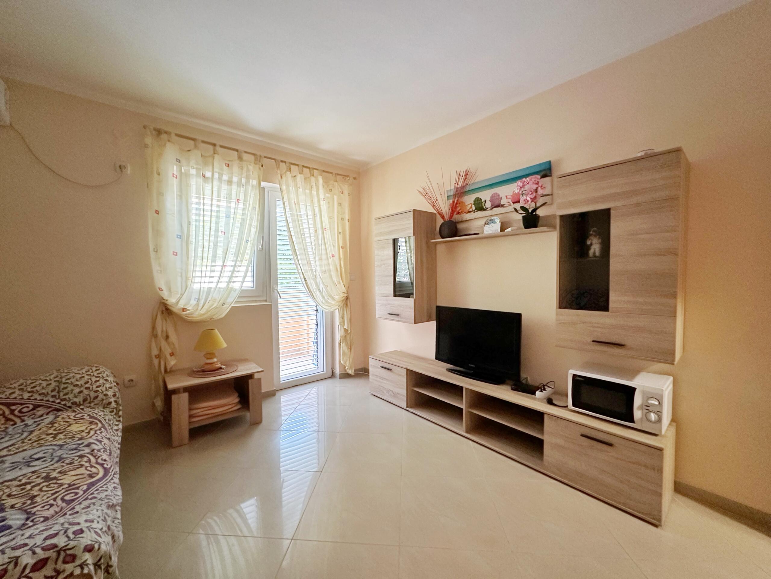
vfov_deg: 85.7
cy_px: 290
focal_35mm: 14
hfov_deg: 102.1
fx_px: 312
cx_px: 386
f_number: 2.2
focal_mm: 2.22
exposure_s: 1/50
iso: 400
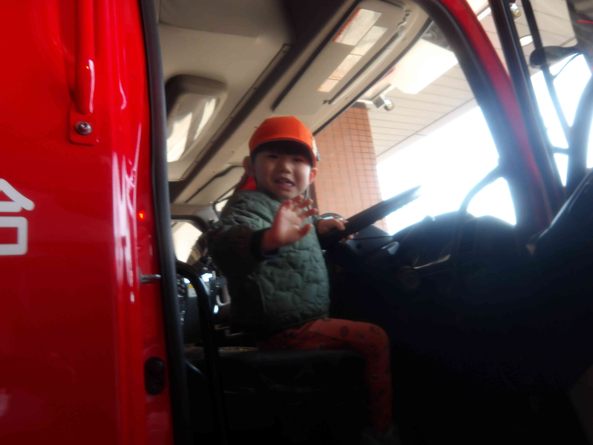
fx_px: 463
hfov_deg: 65.3
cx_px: 296
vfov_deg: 51.4
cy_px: 222
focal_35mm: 27
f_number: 3
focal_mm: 4.9
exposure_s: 1/93
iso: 100
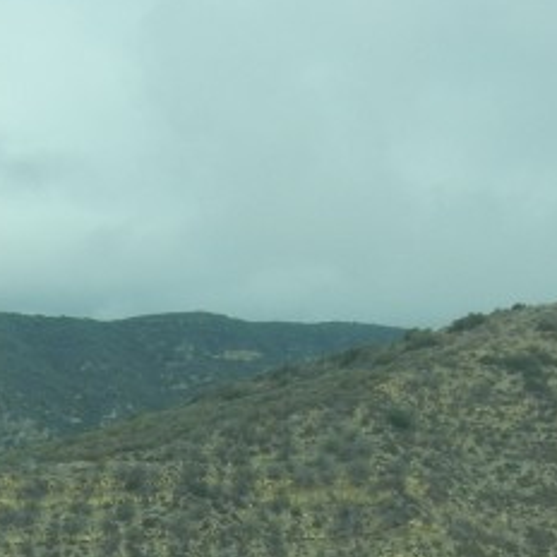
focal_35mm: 117
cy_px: 447
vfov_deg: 14.8
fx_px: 2130
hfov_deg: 14.8
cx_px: 84
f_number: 7
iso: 160
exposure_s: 1/294
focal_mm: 5.4
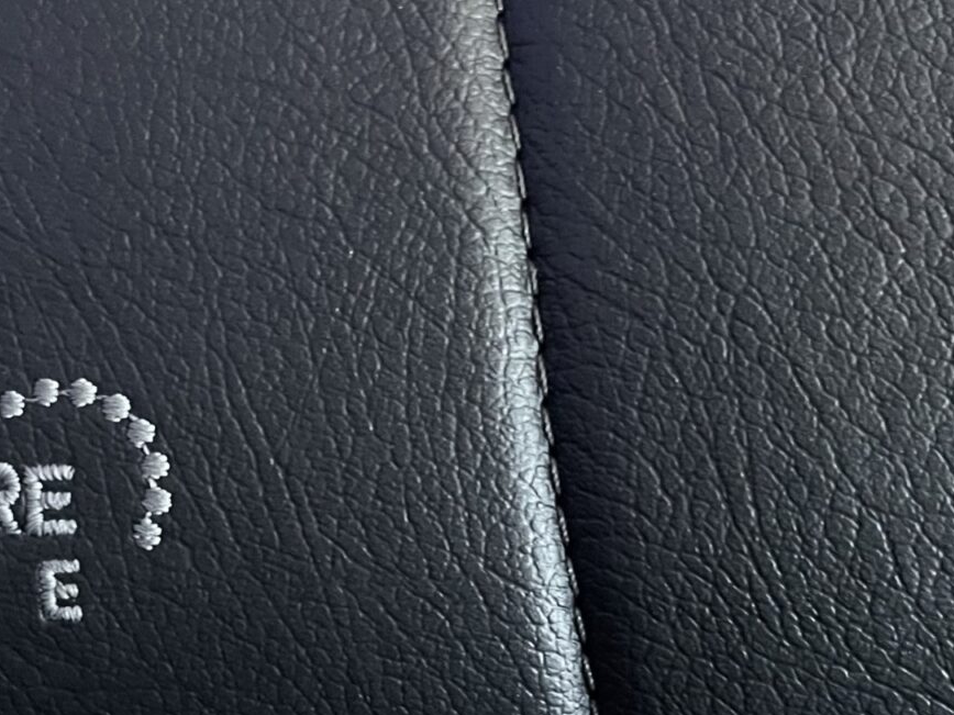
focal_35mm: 46
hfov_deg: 40.7
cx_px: 309
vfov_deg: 31.2
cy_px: 492
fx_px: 1268
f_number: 1.6
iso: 640
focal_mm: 4.2
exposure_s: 1/33
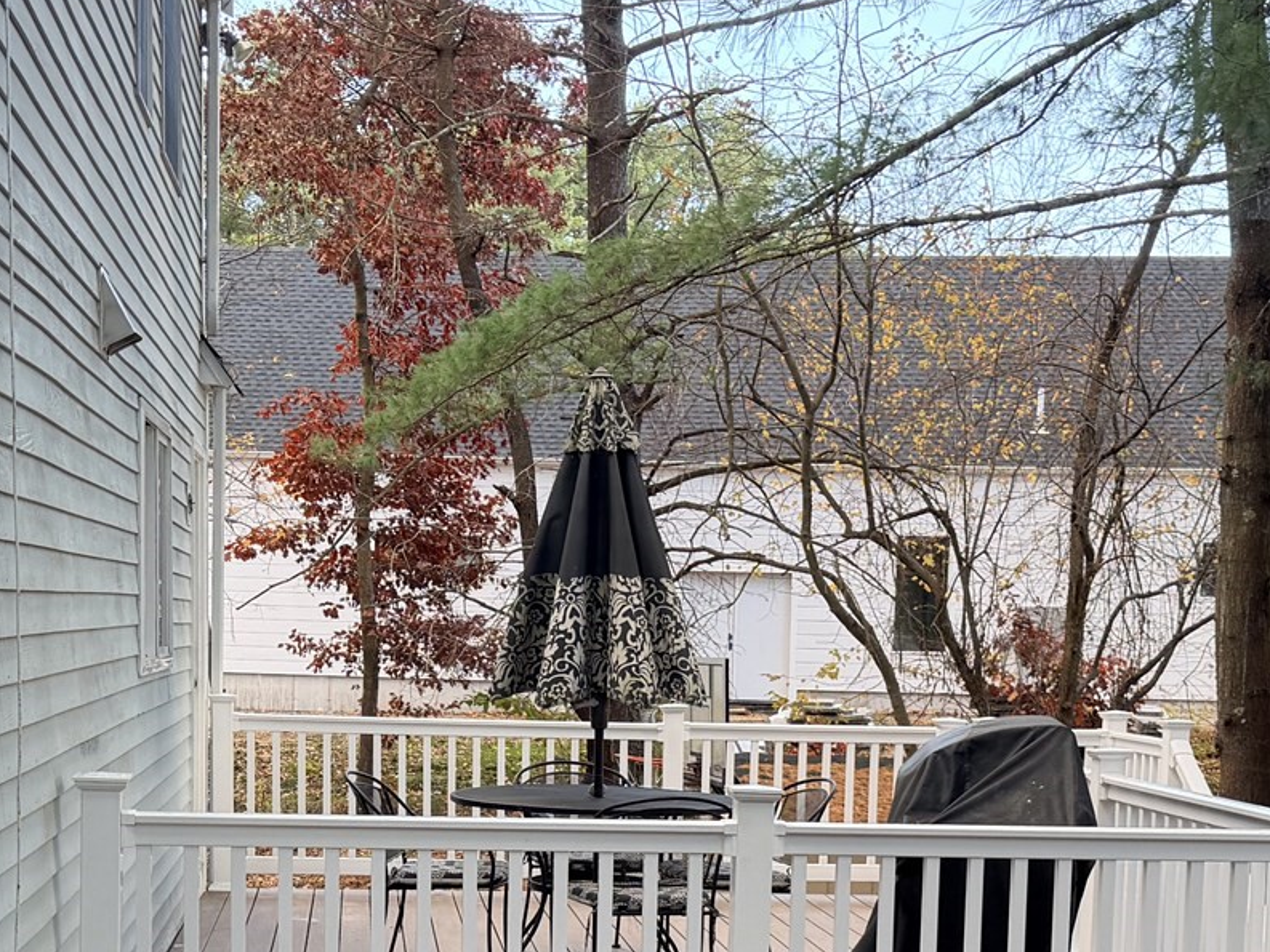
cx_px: 631
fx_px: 2275
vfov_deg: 23.1
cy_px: 853
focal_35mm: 62
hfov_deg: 31.2
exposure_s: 1/159
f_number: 1.78
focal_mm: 6.76
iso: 80
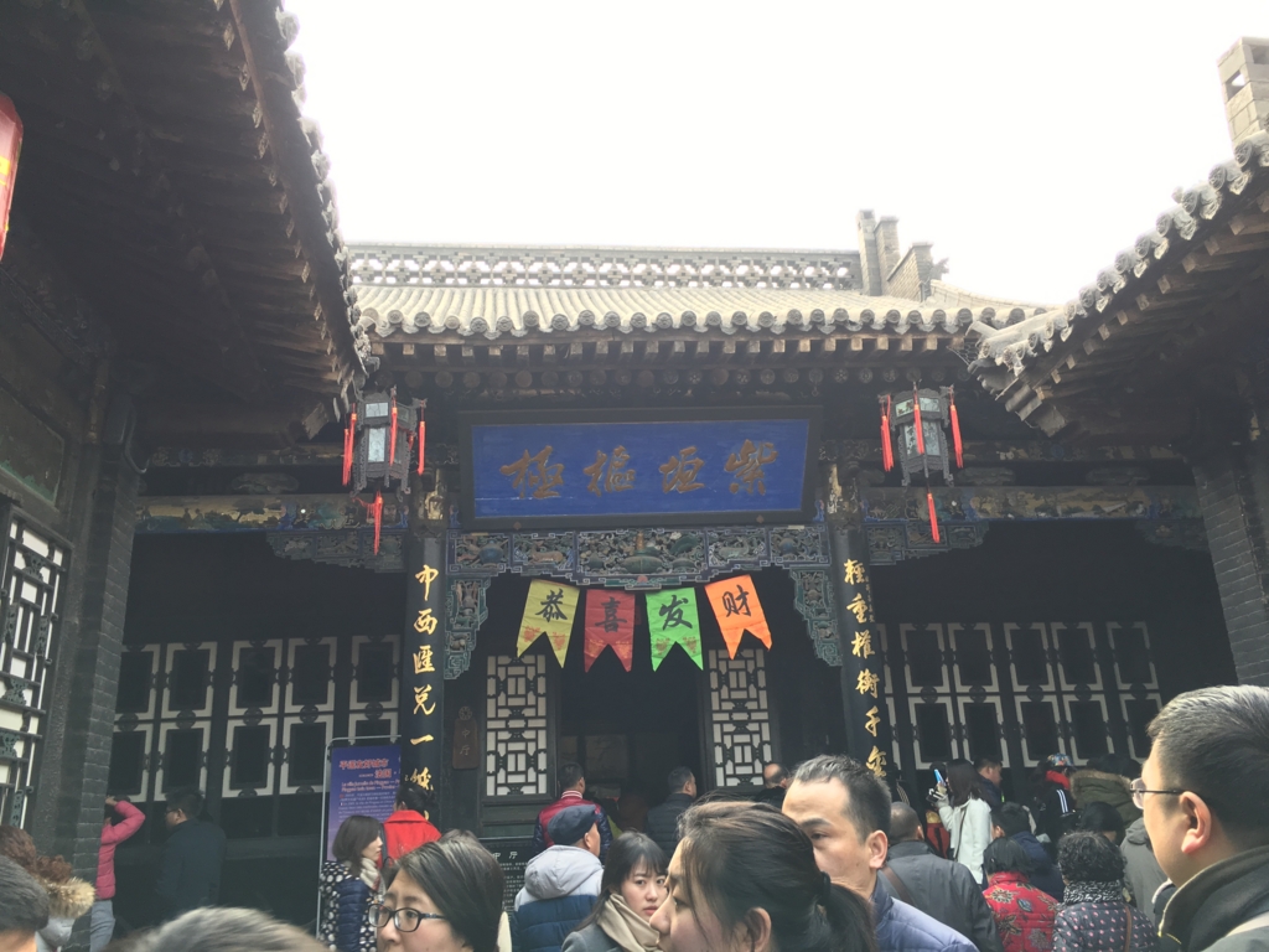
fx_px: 1063
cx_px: 634
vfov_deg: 48.2
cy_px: 476
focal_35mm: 29
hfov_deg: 61.7
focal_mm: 4.15
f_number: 2.2
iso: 25
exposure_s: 1/100
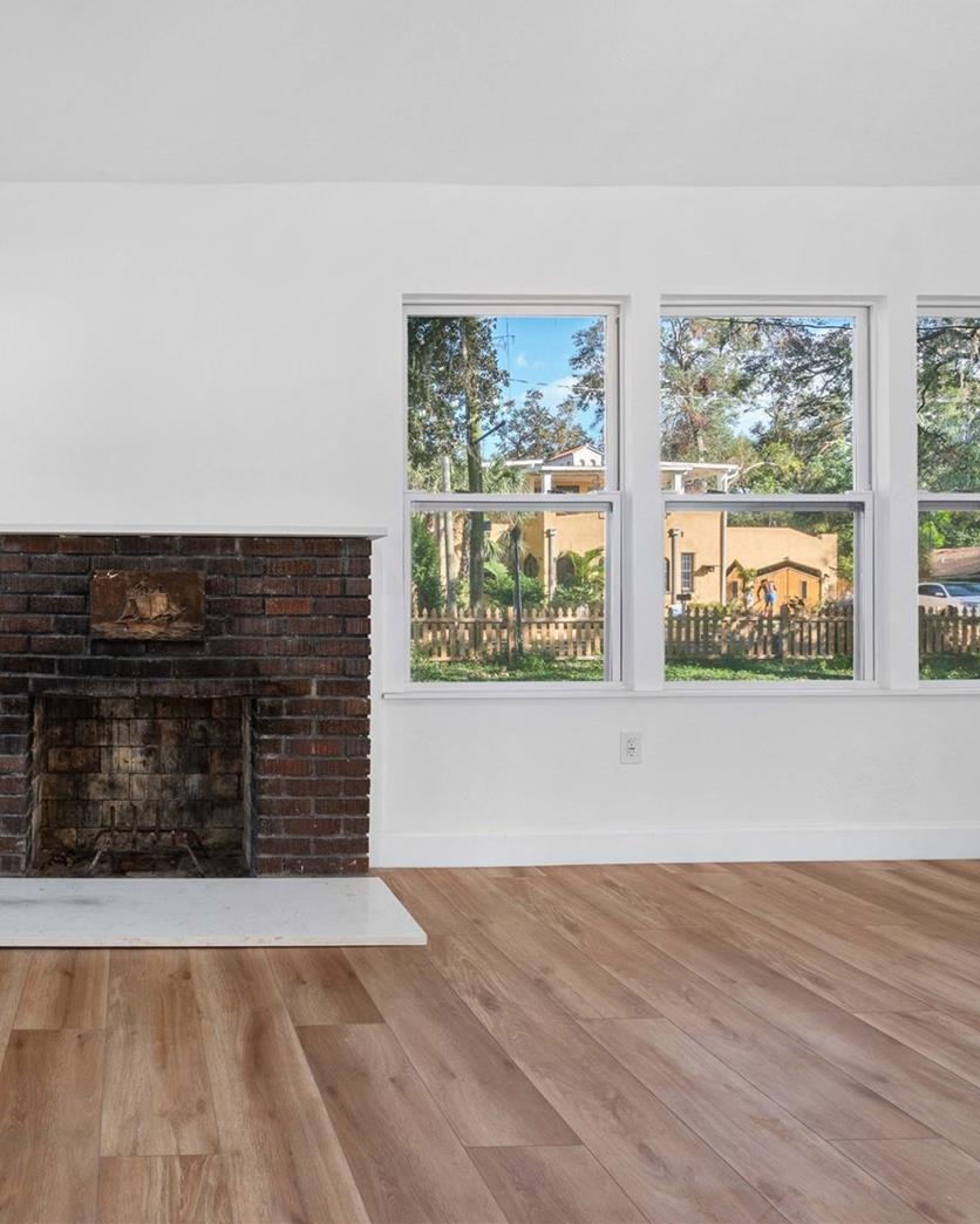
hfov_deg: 55.1
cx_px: 150
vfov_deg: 72.6
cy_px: 600
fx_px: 833
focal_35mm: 23
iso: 160
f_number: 8
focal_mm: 16
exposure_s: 1/3
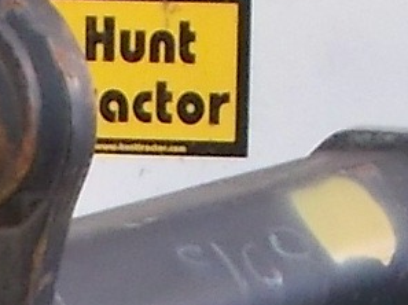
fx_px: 4509
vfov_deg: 3.8
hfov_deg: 5.1
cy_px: 925
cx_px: -229
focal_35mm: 383
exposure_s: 1/30
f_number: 4.5
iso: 200
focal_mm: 9
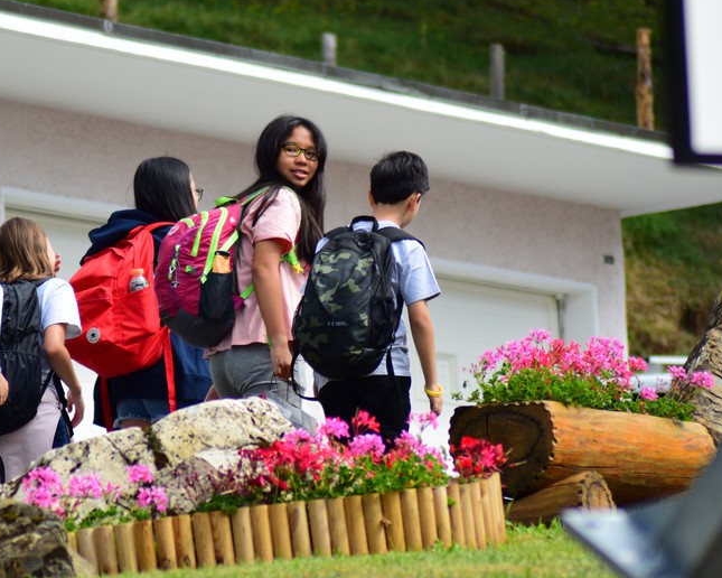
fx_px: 7879
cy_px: 217
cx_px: 287
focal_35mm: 369
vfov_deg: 4.2
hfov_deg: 5.2
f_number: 4.5
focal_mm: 165
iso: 180
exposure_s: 1/640
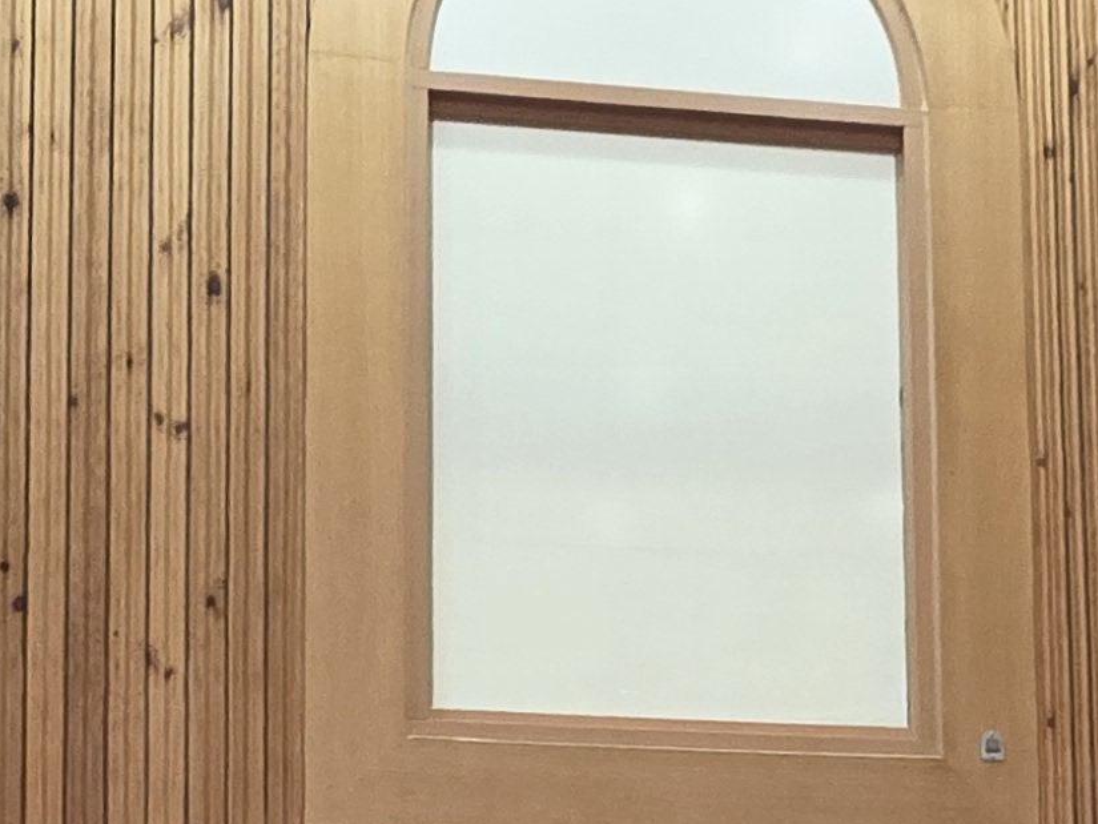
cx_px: 656
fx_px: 1999
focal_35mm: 63
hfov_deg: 30.6
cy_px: 1314
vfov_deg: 19.5
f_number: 1.9
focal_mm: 2.2
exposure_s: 1/120
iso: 160
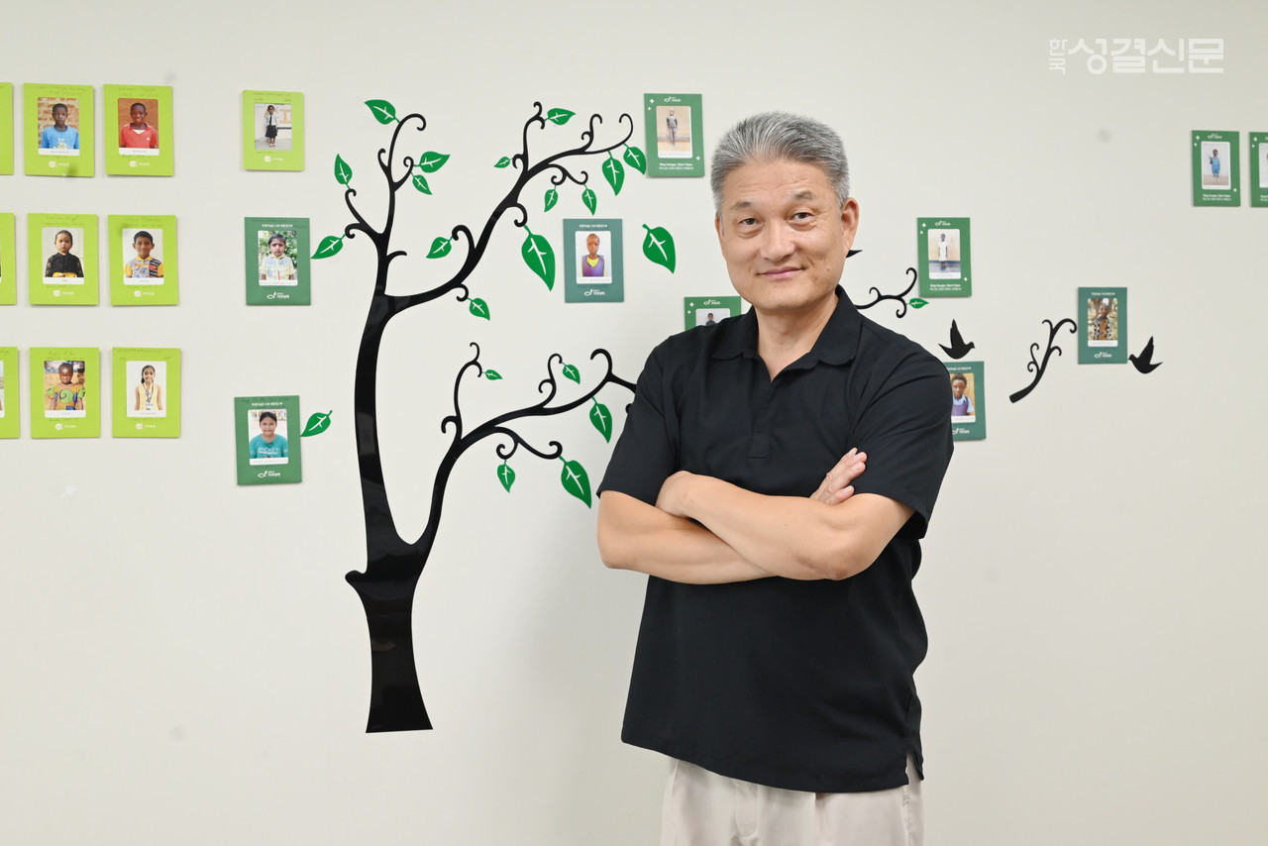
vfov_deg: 27.0
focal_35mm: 50
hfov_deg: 39.6
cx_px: 634
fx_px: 1761
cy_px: 423
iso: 1600
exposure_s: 1/125
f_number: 6.3
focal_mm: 50
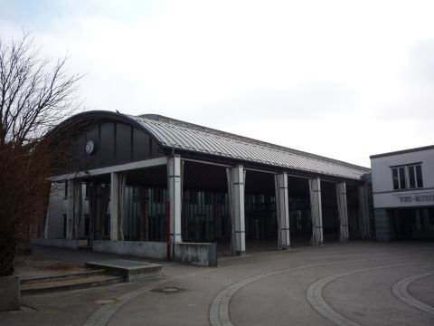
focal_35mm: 32
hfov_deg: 56.8
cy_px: 163
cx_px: 217
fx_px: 401
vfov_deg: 44.2
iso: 100
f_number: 5
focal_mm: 5.2
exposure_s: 1/400
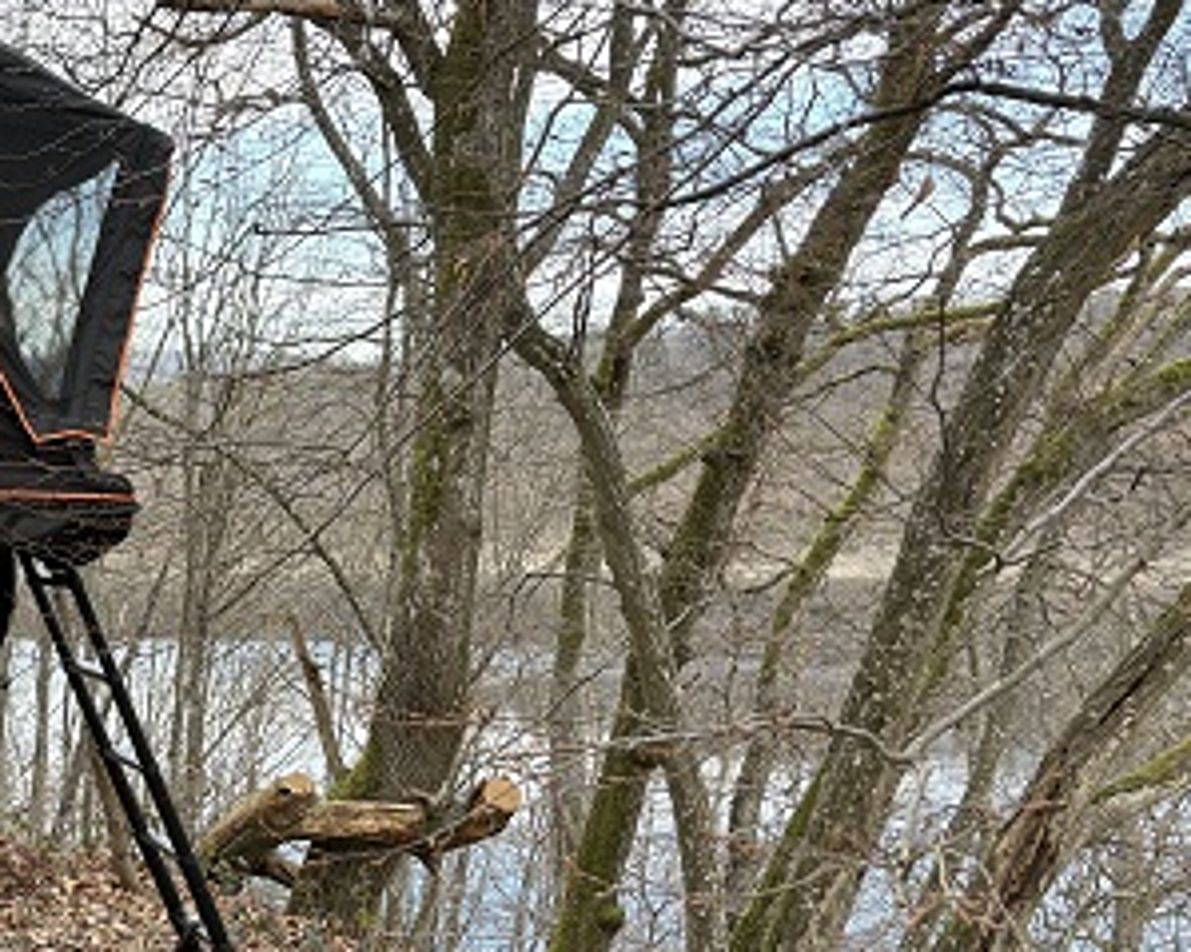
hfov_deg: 34.0
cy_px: 681
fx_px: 1797
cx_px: 48
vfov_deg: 29.3
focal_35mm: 51
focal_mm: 5.96
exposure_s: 1/242
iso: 80
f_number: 1.6
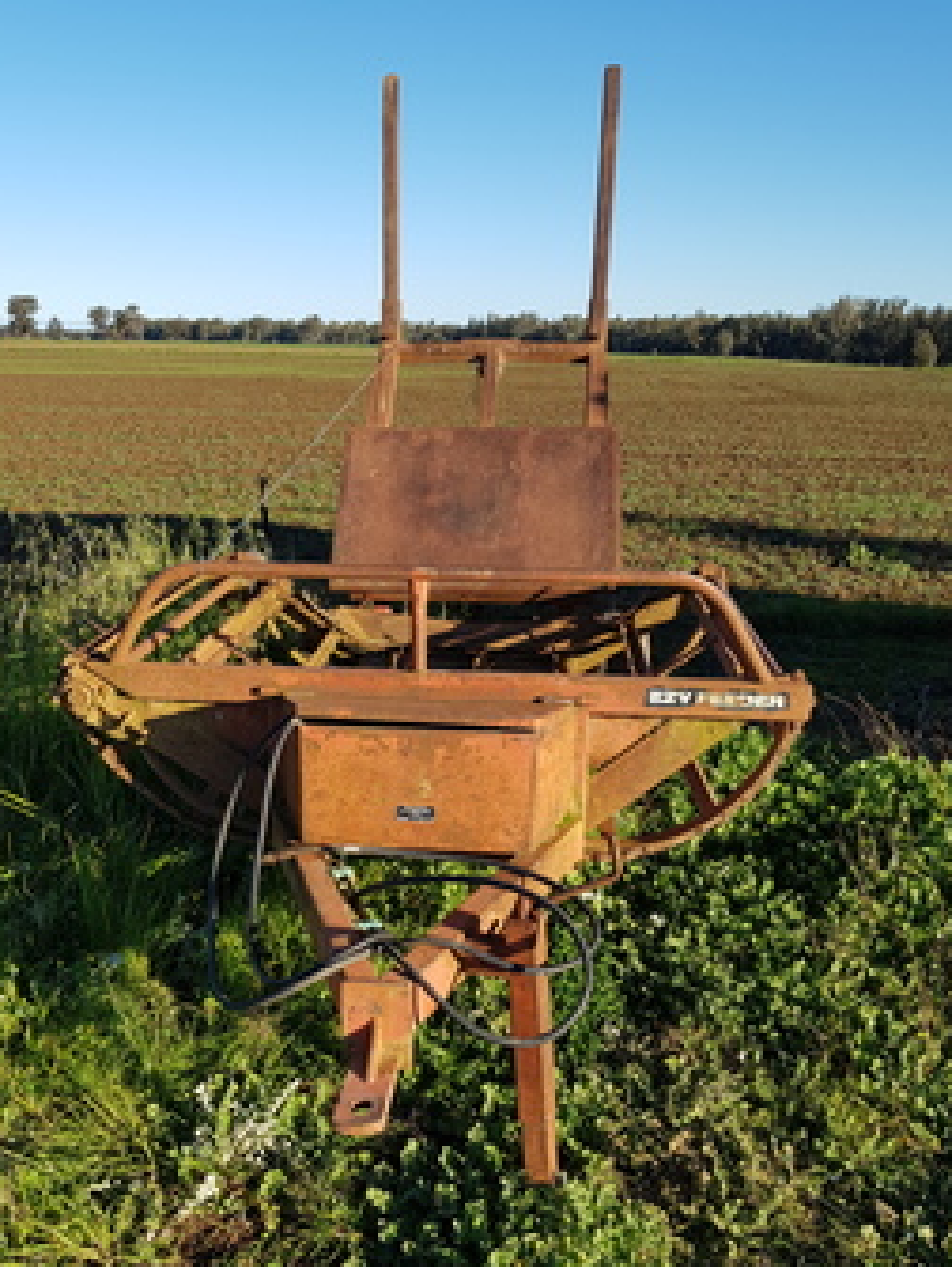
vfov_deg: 57.9
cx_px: 442
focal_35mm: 31
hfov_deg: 45.5
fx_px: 1135
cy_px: 749
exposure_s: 1/1288
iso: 40
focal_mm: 4.2
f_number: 1.7
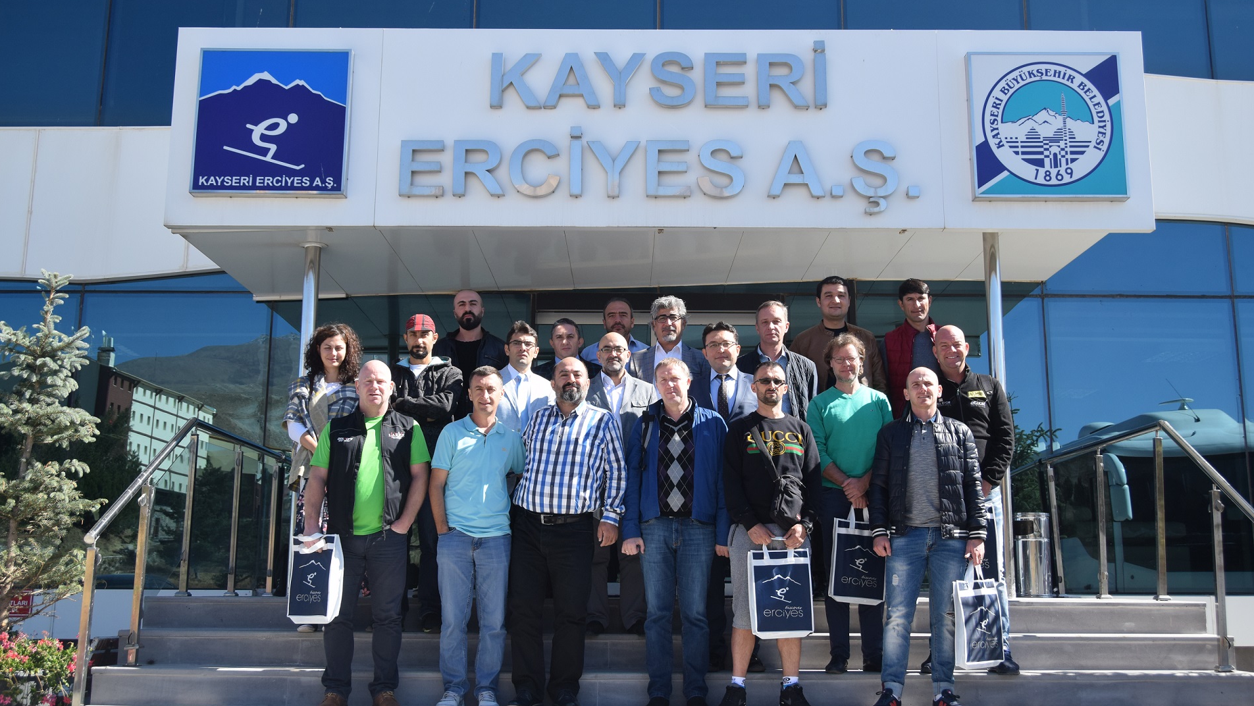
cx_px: 628
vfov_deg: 31.2
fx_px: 1264
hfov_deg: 52.8
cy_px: 341
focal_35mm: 38
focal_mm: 24
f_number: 4.5
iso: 400
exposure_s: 1/1000
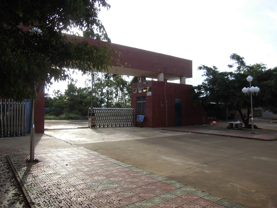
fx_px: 208
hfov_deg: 67.3
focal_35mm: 26
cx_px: 138
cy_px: 104
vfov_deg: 53.1
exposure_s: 1/500
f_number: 2.8
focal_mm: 4.7
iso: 100
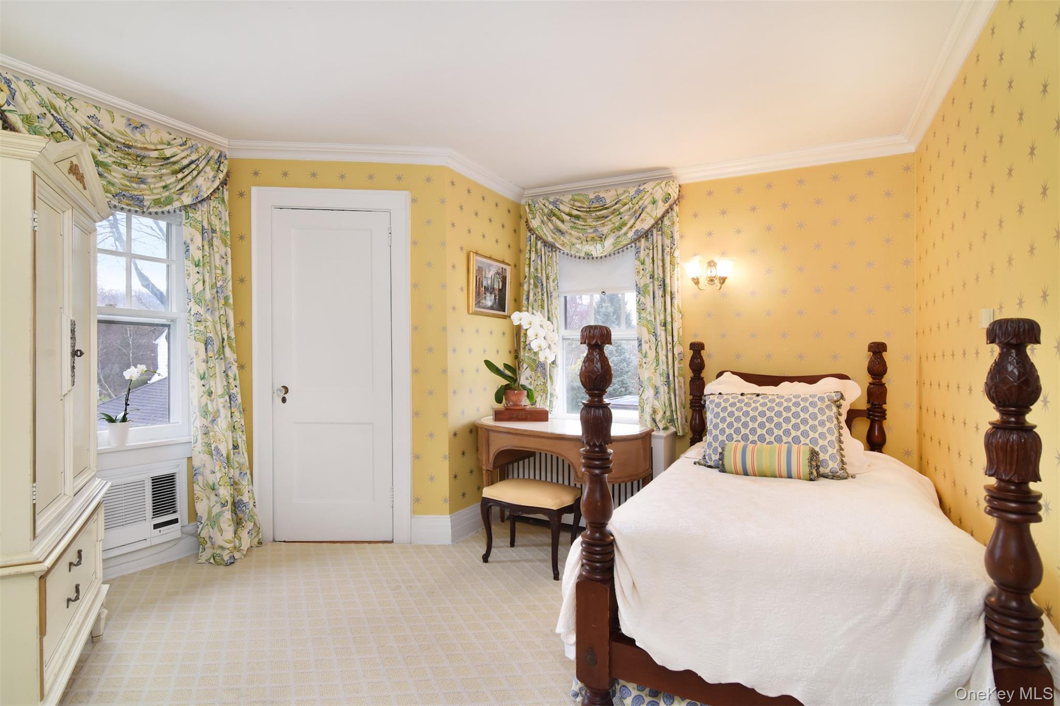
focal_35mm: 16
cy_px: 353
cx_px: 530
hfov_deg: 95.0
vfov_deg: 72.0
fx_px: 486
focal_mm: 11
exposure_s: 1/60
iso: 640
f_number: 8
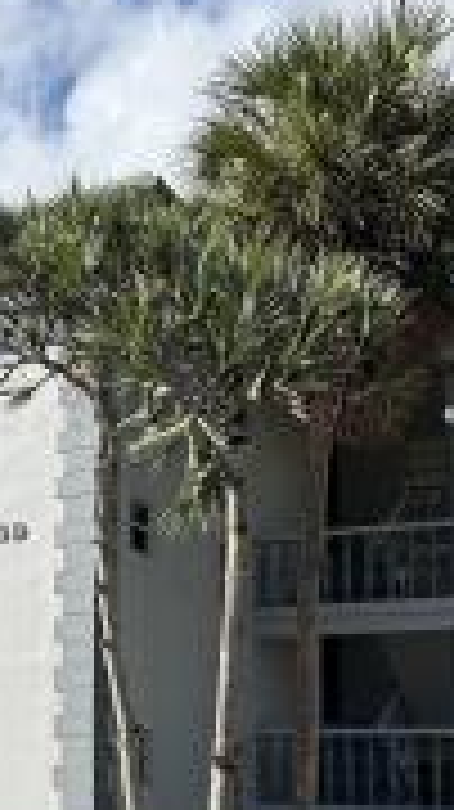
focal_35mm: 58
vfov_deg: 35.2
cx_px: -135
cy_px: 608
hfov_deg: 19.1
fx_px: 1244
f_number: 1.78
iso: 80
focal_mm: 6.76
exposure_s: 1/3584
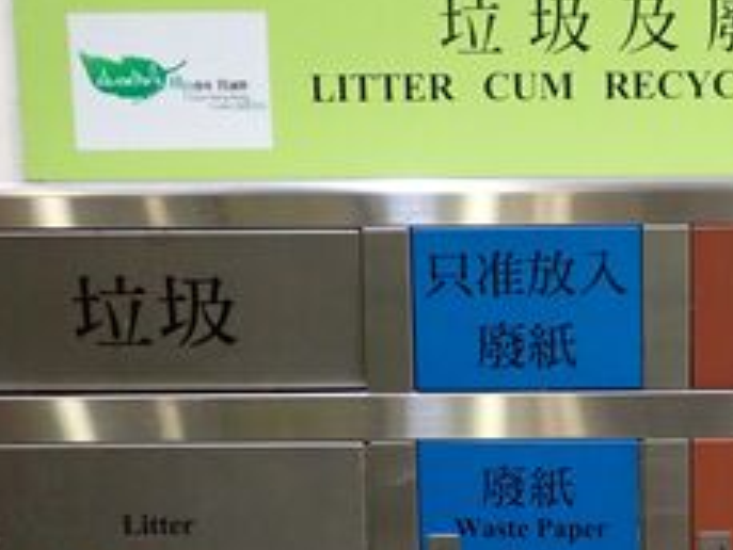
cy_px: 472
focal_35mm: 85
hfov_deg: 22.4
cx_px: 672
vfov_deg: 17.2
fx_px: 1801
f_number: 2.5
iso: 800
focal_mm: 6.37
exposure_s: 1/25
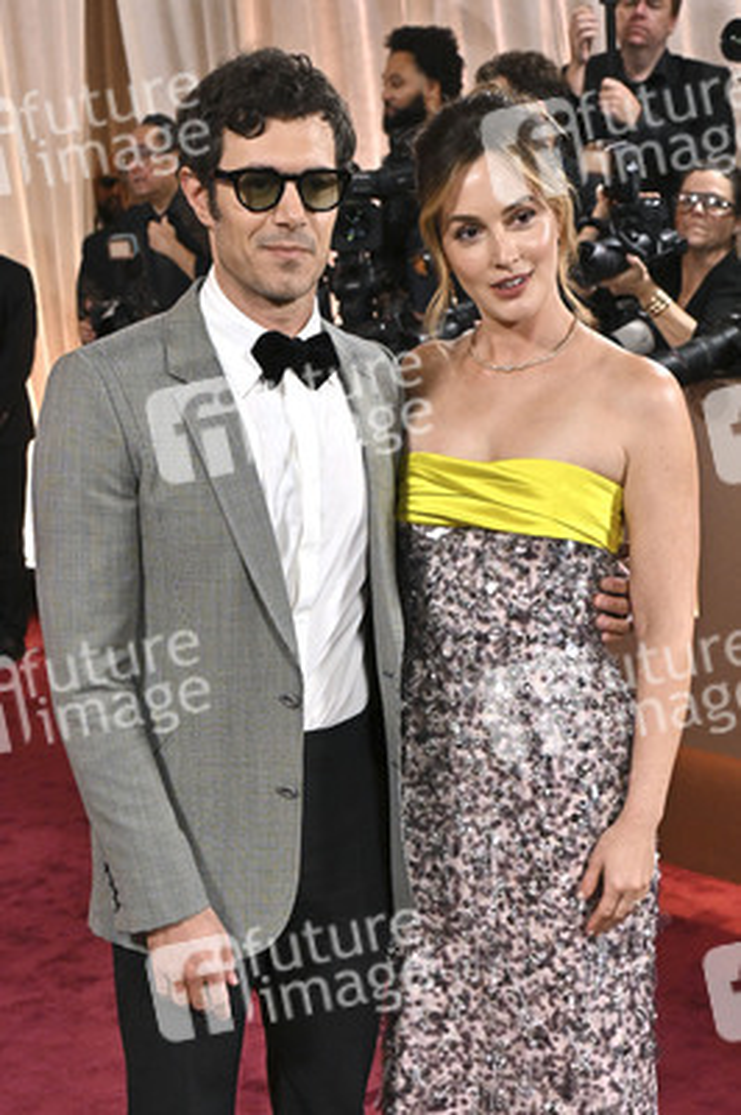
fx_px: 1113
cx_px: 370
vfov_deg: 53.2
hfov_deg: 36.8
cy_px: 558
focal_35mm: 36
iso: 2500
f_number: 5.6
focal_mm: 36
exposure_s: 1/320
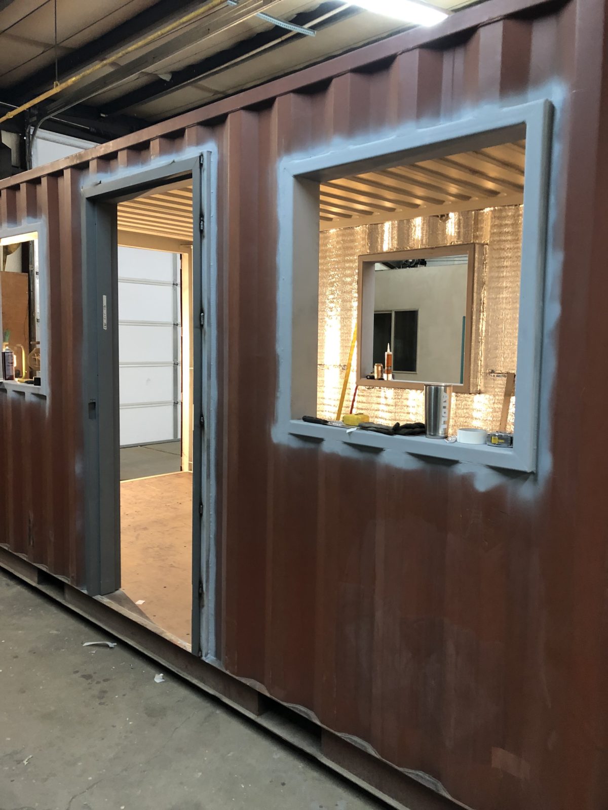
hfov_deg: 49.7
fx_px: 656
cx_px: 304
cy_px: 405
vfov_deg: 63.4
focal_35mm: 28
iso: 100
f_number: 1.8
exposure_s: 1/13
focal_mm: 3.99
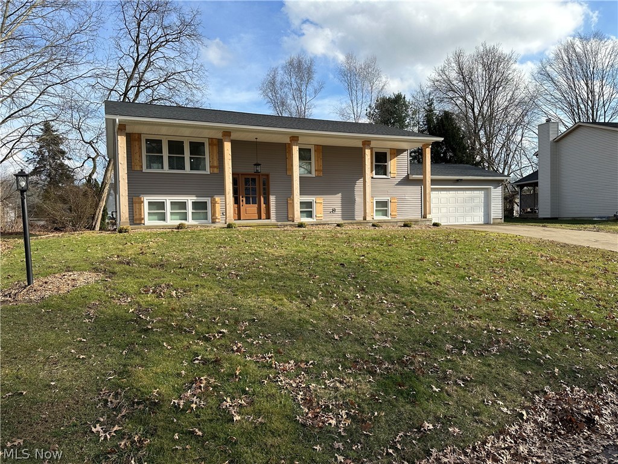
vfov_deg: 56.8
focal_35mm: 24
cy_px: 232
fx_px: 428
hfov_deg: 71.6
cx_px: 309
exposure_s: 1/2967
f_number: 1.78
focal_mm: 6.86
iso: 80
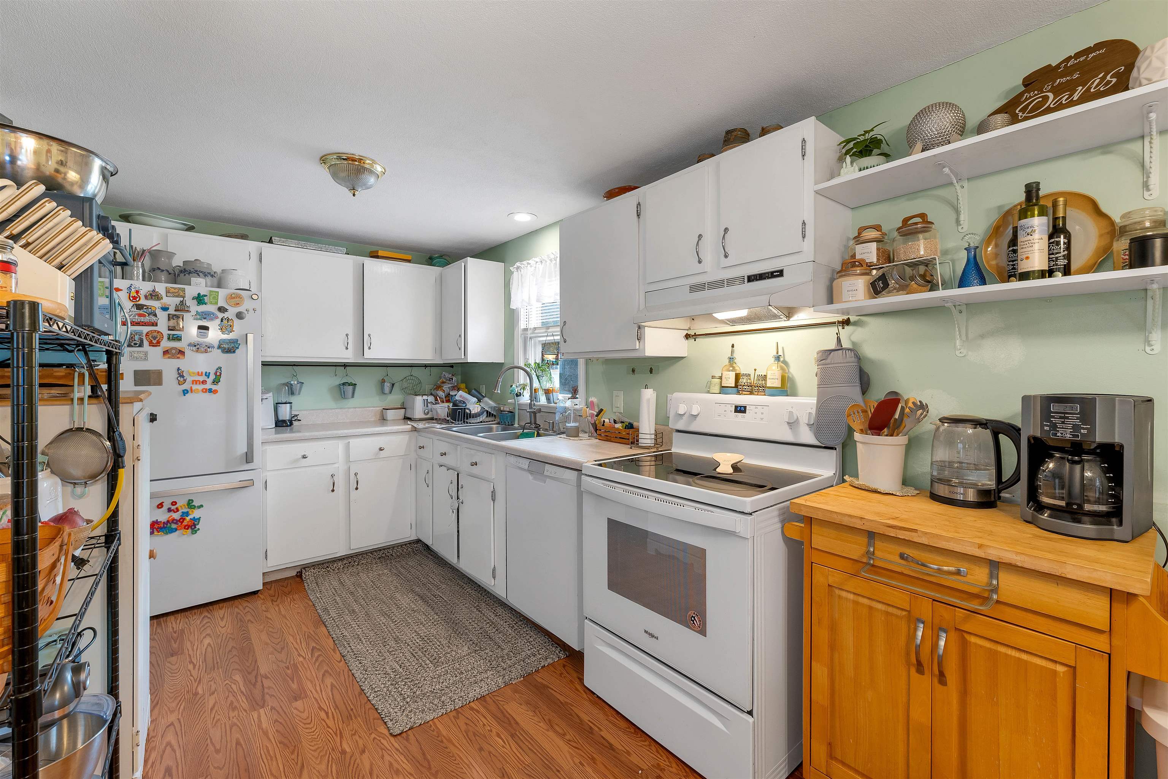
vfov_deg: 81.2
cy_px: 390
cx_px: 584
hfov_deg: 104.3
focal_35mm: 14
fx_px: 454
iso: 400
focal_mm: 14
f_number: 8
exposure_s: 1/10
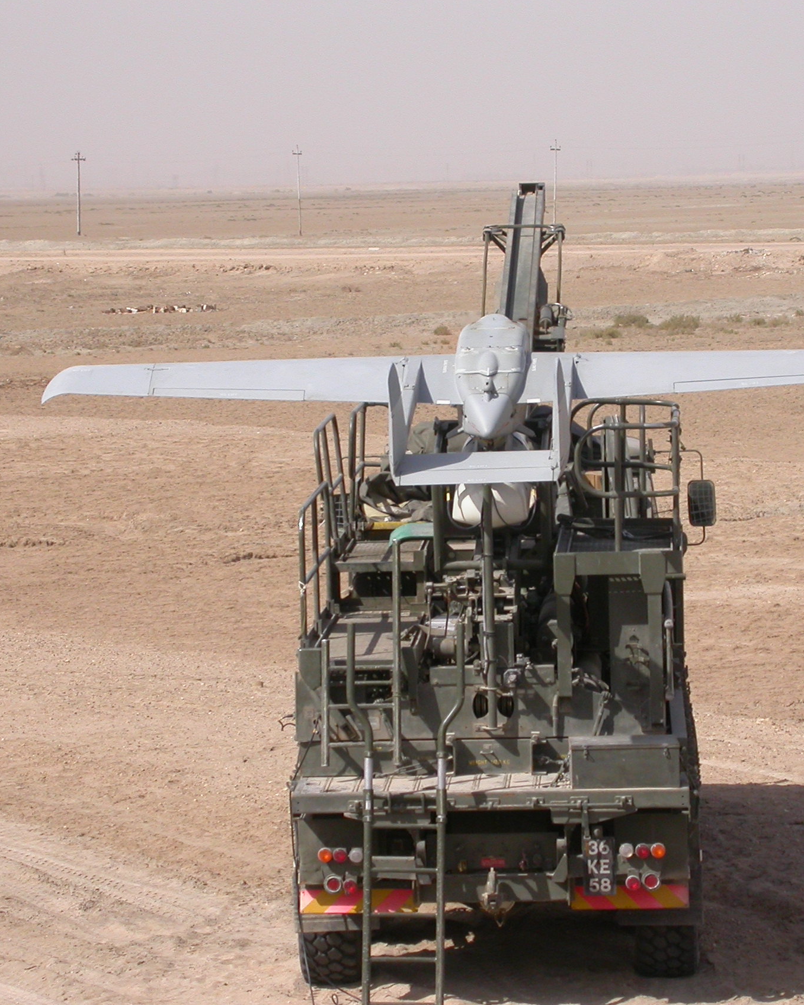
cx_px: 501
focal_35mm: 153
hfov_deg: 10.1
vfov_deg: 12.6
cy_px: 503
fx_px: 4550
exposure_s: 1/556
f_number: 6.9
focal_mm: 24.2
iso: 100
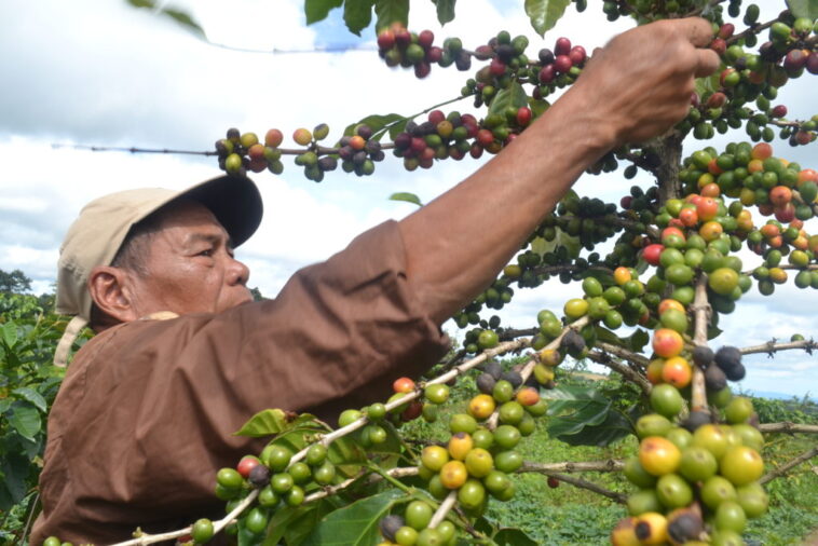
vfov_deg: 40.0
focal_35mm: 33
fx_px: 750
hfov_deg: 57.2
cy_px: 273
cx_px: 409
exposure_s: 1/30
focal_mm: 22
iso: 100
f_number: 16
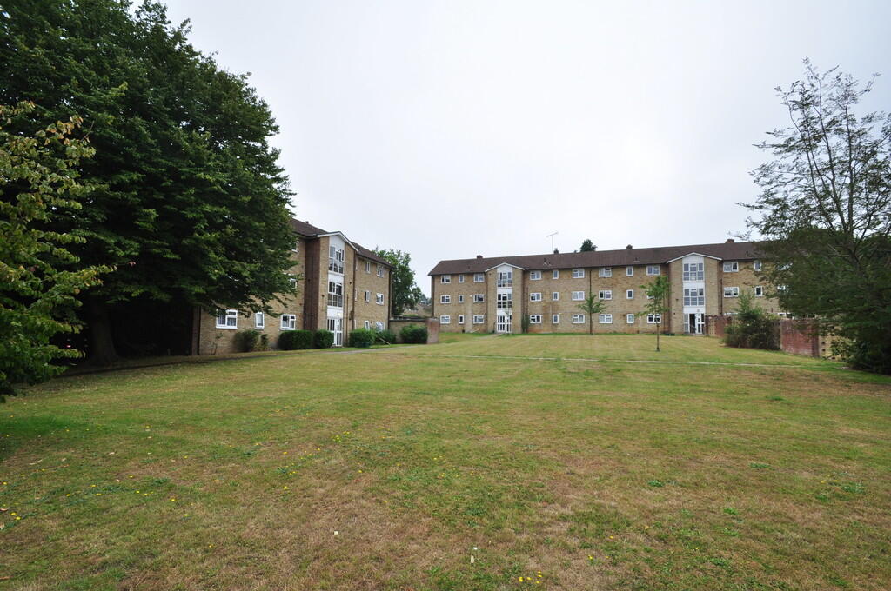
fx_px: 371
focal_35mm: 15
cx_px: 446
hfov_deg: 100.5
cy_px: 296
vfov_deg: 77.2
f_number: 10
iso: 400
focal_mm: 10
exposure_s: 1/200
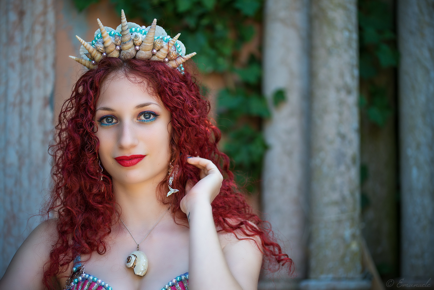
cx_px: 217
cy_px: 145
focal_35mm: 105
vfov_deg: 13.1
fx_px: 1266
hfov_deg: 19.4
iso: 400
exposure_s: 1/400
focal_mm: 105
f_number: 3.2
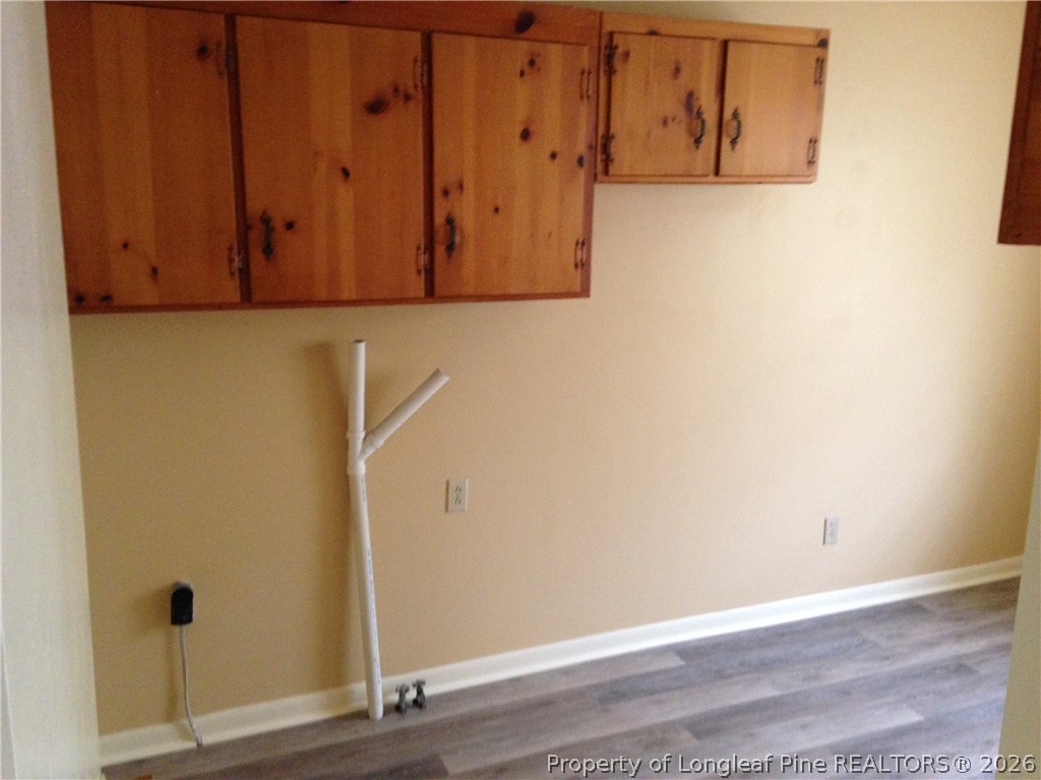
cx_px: 520
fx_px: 992
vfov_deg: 42.9
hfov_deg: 55.4
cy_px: 390
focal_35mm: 33
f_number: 2.4
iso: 320
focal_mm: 4.12
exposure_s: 1/20
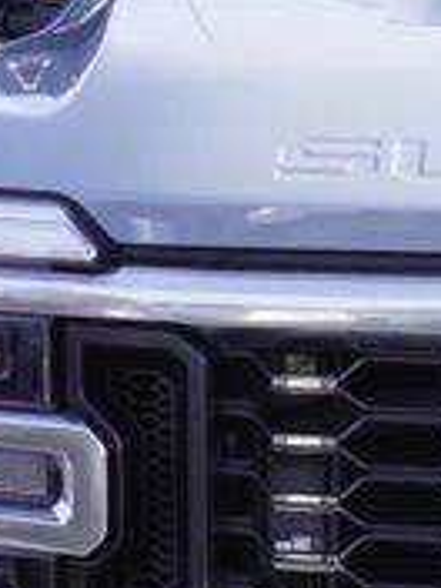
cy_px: 601
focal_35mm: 210
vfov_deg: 9.4
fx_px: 3564
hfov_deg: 6.9
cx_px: 725
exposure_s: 1/100
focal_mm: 25
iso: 100
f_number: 8
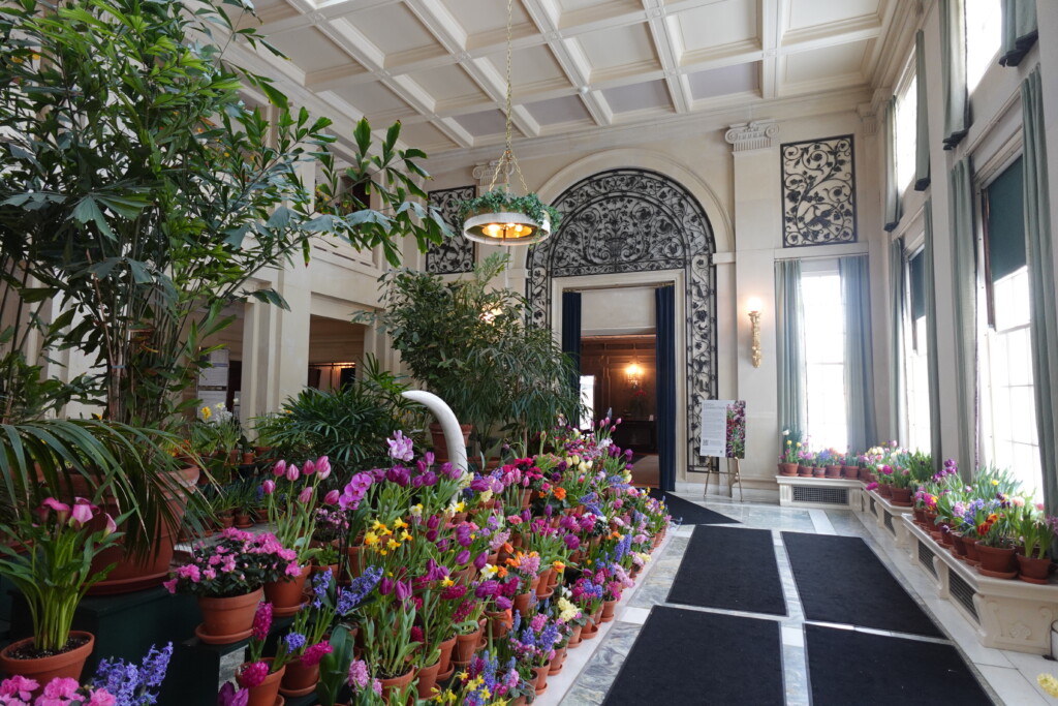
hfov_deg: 84.0
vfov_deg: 61.9
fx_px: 588
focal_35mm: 20
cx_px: 529
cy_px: 353
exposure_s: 1/80
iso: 400
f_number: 2
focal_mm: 7.6
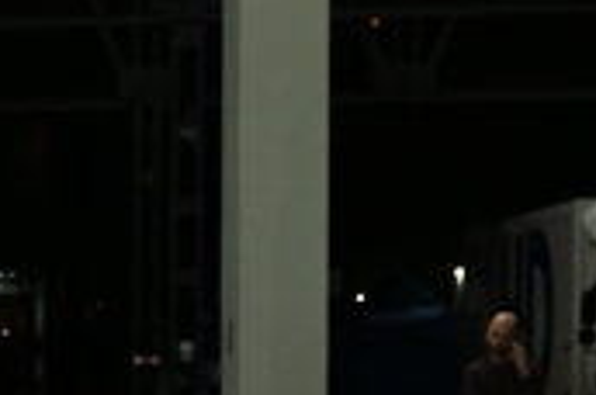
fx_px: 3123
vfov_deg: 7.1
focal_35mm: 189
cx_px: -509
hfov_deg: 10.2
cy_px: 589
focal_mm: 47
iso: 2500
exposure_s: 1/125
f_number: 5.6
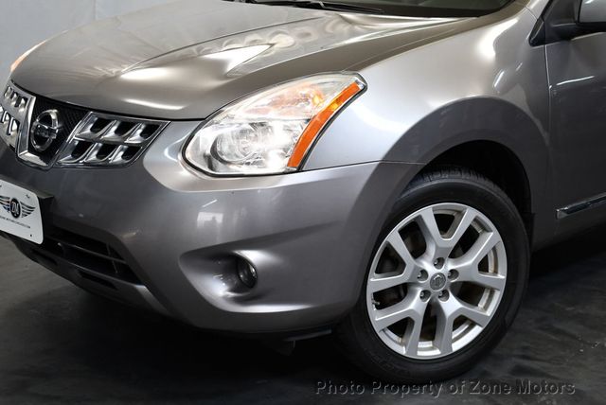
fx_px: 944
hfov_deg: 35.6
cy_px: 202
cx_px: 303
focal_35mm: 56
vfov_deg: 24.2
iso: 800
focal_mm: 28
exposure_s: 1/160
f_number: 4.2
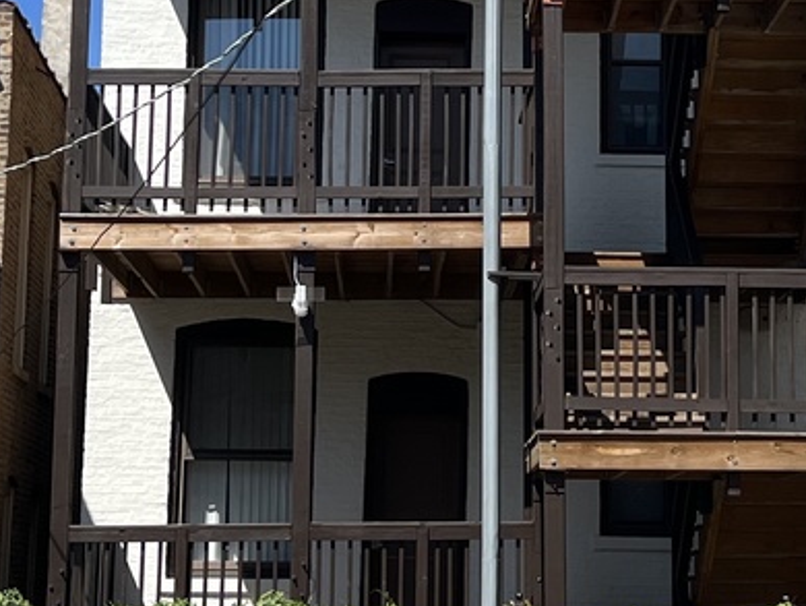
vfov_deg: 15.4
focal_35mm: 96
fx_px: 2237
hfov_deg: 20.4
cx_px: 498
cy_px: 184
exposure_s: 1/4630
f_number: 1.5
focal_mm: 5.7
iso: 50
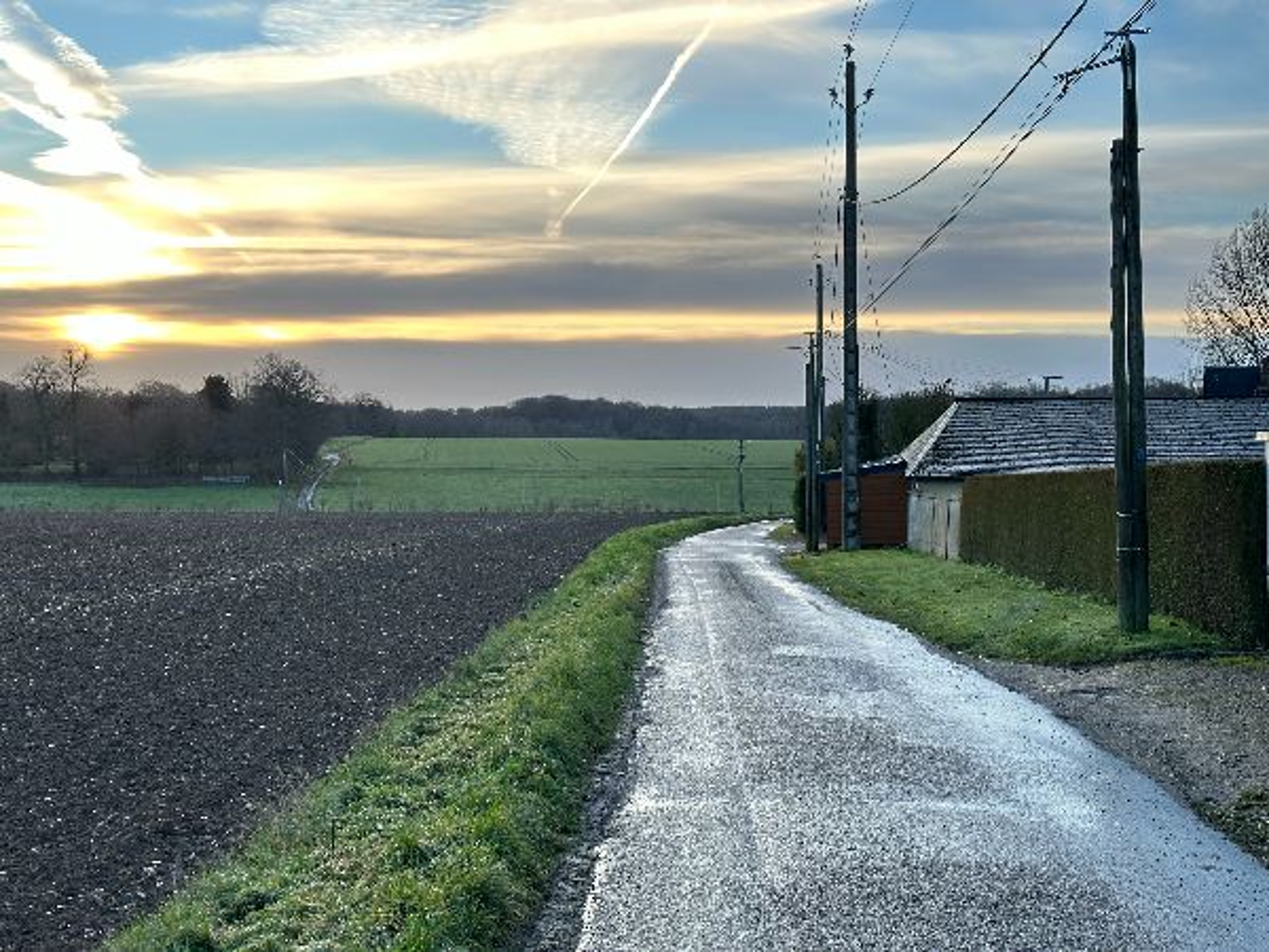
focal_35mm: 48
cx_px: 634
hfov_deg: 39.7
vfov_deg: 30.3
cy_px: 476
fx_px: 1760
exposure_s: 1/433
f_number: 1.78
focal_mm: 6.86
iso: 64
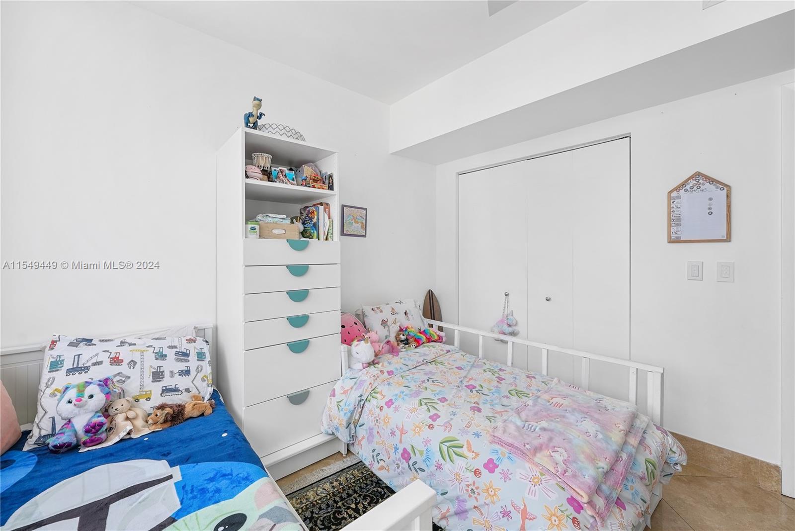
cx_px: 398
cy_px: 266
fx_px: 309
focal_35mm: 14
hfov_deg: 104.2
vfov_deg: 81.3
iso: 400
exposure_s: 1/60
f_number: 8
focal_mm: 14
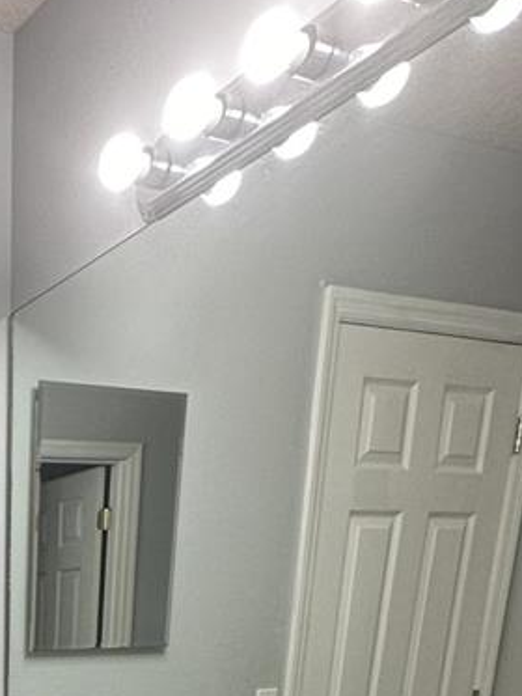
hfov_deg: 27.1
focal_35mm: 45
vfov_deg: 30.9
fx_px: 904
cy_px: 944
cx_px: -155
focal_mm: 2.22
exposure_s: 1/120
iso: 125
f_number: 2.2
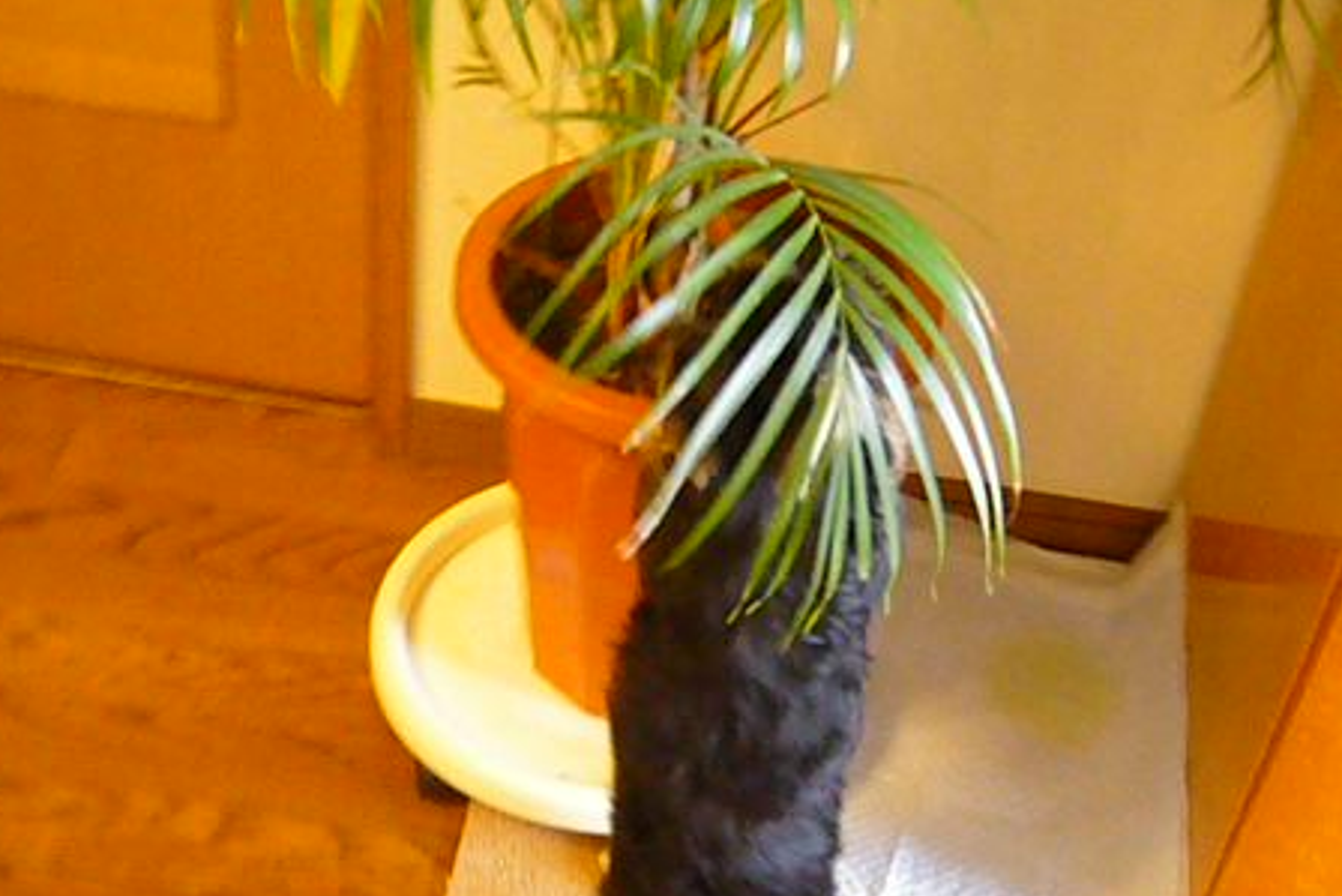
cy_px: 548
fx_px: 1939
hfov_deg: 38.2
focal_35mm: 52
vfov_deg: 25.9
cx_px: 722
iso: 160
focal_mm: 5.8
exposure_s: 1/15
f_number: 2.8
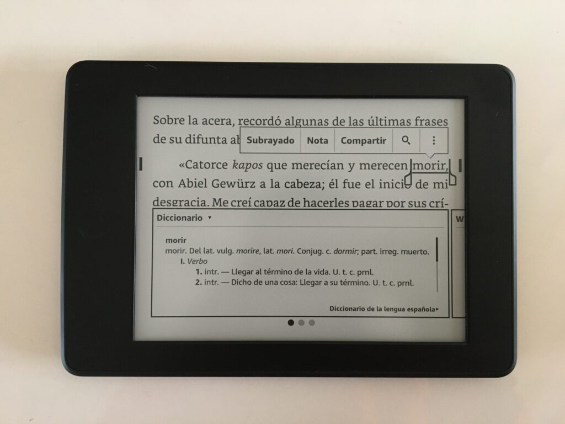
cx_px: 282
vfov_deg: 48.2
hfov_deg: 61.7
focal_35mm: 29
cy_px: 212
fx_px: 473
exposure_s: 1/25
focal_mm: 4.15
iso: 200
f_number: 2.2
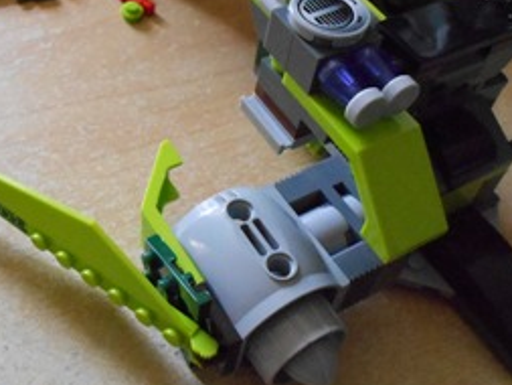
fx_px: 681
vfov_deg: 31.5
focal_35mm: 46
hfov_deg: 41.0
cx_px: 200
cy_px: 172
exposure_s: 1/200
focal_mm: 4.6
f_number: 3.2
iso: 800
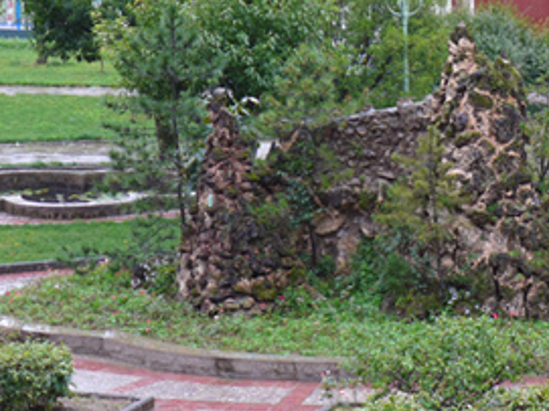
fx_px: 2457
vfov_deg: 9.6
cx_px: 515
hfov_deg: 12.6
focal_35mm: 155
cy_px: 105
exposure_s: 1/40
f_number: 2.1
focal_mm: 13.7
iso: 100
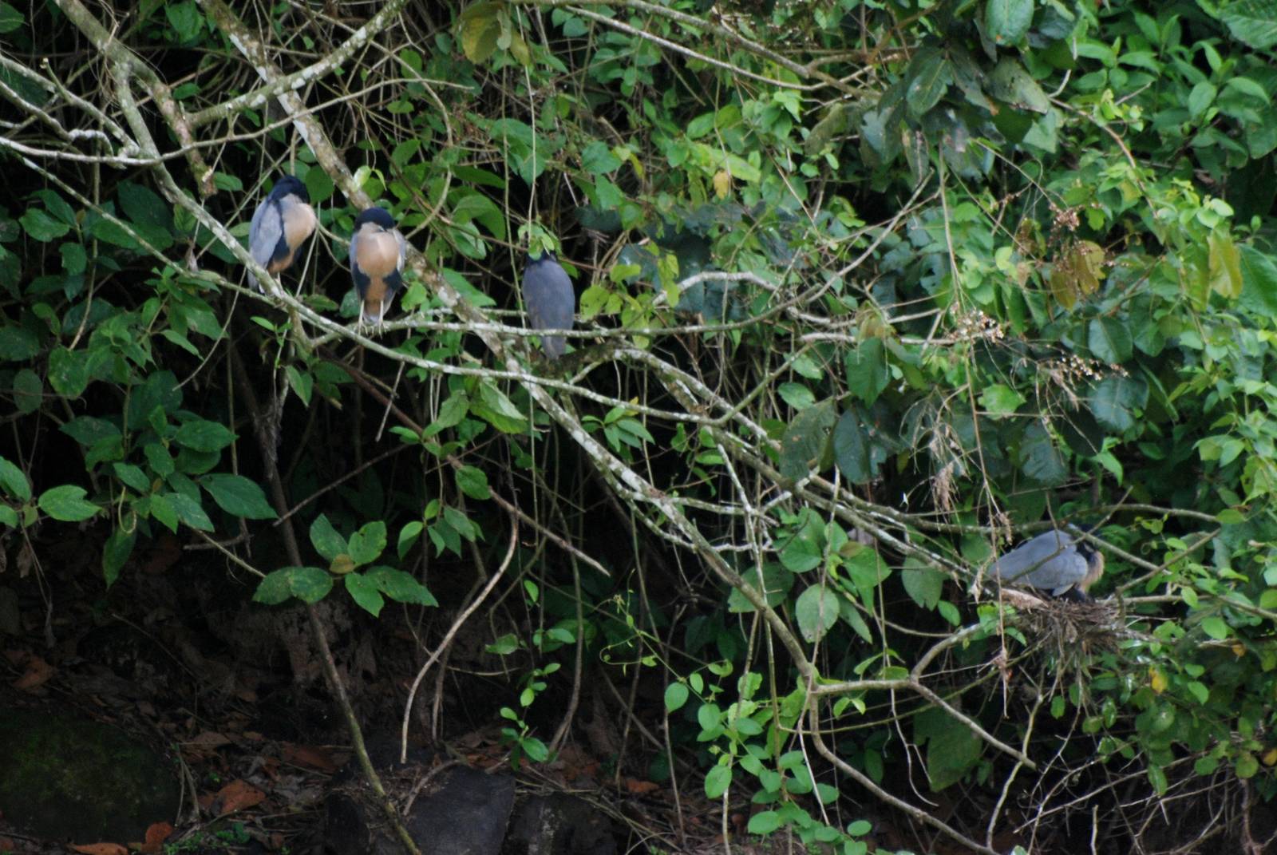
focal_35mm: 450
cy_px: 428
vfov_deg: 3.1
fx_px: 15981
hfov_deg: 4.6
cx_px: 638
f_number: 5.6
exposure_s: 1/160
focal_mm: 300
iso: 400
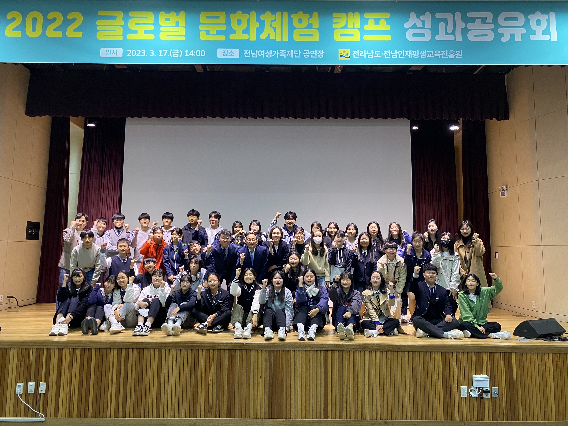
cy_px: 213
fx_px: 427
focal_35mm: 26
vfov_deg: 53.1
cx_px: 284
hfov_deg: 67.3
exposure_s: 1/60
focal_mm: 4.25
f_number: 1.8
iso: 200
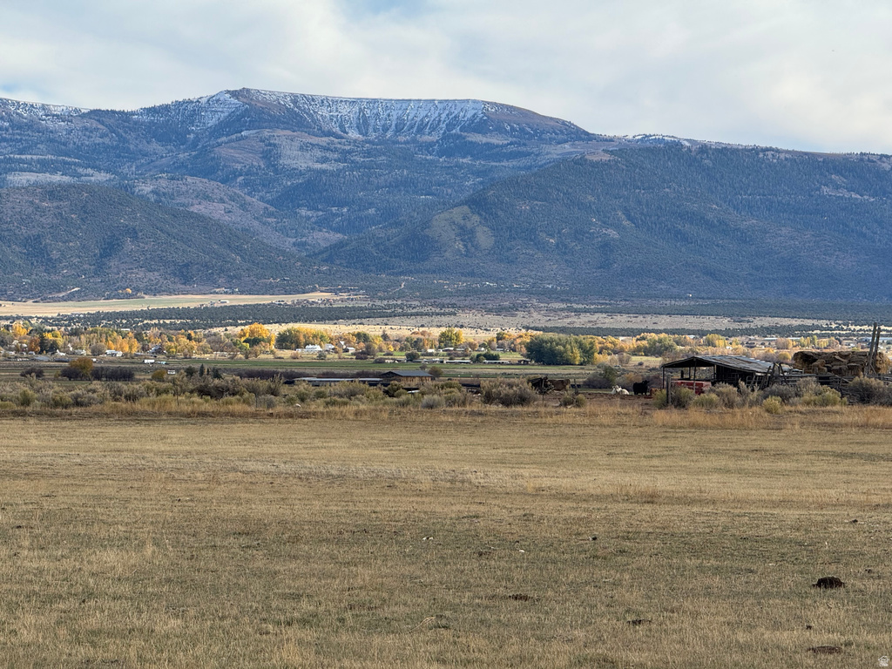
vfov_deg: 12.3
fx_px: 3092
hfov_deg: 16.4
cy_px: 334
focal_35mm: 120
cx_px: 446
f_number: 2.8
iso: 50
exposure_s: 1/1577
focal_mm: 15.66
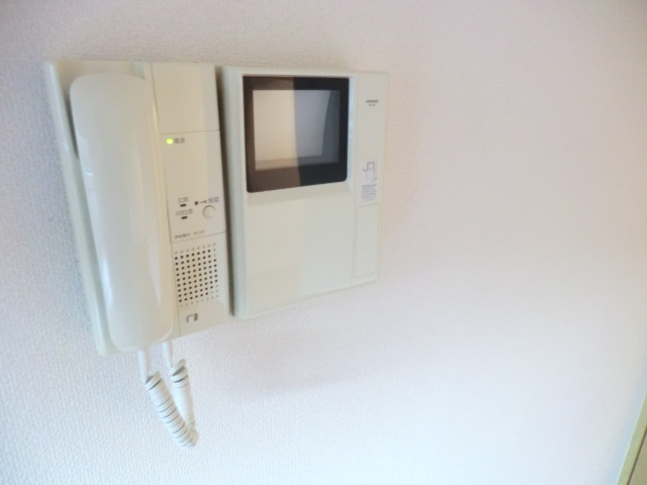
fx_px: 449
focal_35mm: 24
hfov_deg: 71.6
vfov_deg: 56.8
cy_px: 242
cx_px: 324
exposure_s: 1/13
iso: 800
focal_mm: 4.3
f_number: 3.2
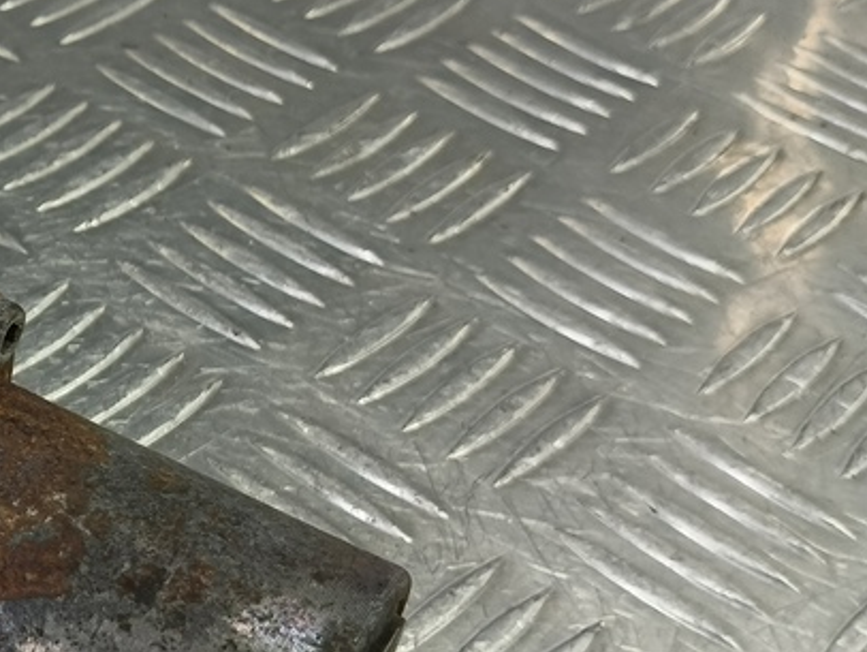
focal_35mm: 58
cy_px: 464
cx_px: -158
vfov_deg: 25.0
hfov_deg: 29.0
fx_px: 1454
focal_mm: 4.11
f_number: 1.6
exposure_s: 1/50
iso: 121
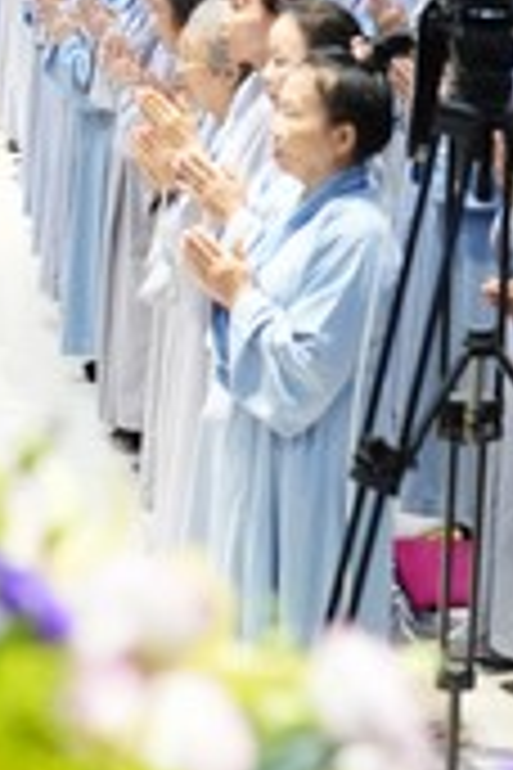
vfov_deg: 14.7
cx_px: -196
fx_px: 2843
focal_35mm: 133
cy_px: -243
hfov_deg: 10.1
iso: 4000
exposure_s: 1/200
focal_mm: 35
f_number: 2.8
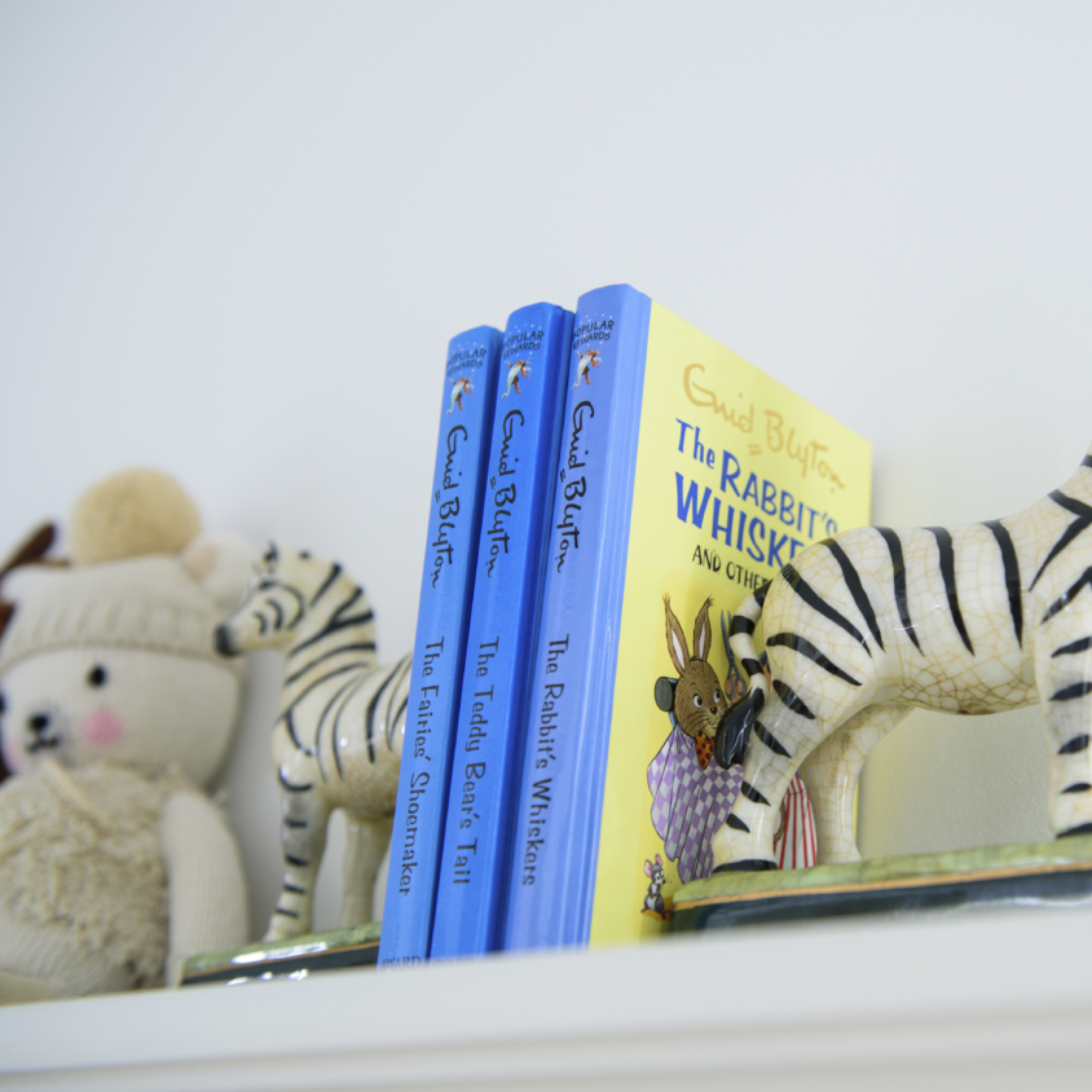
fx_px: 1749
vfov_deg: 34.7
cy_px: 541
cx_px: 772
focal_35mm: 49
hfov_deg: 34.2
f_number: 3.5
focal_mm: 38
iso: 400
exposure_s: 1/100
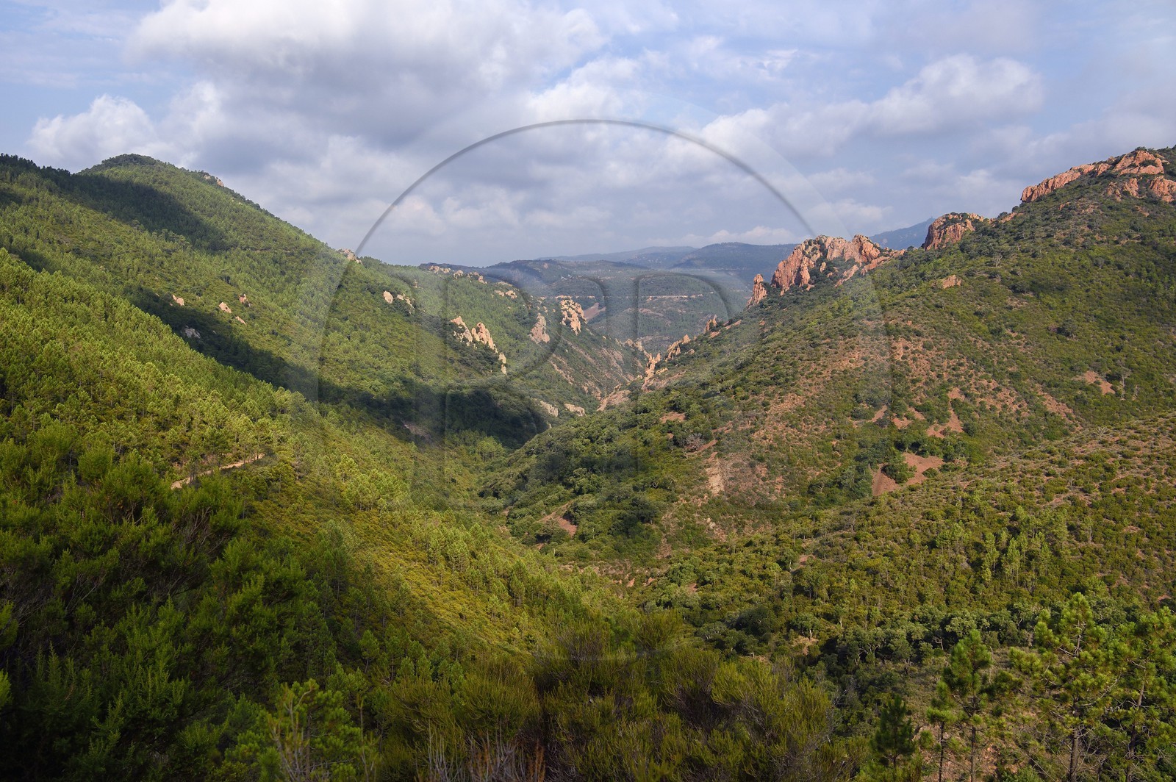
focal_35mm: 38
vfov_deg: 35.0
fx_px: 1240
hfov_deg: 50.7
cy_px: 391
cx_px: 588
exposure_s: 1/250
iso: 250
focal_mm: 38
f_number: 13
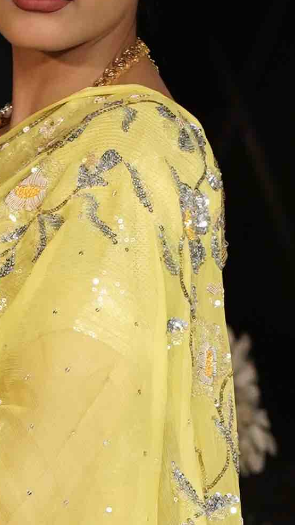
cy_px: 831
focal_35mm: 541
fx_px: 7525
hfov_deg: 2.2
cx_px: 27
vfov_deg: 4.0
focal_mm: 85
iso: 640
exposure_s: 1/640
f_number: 4.5
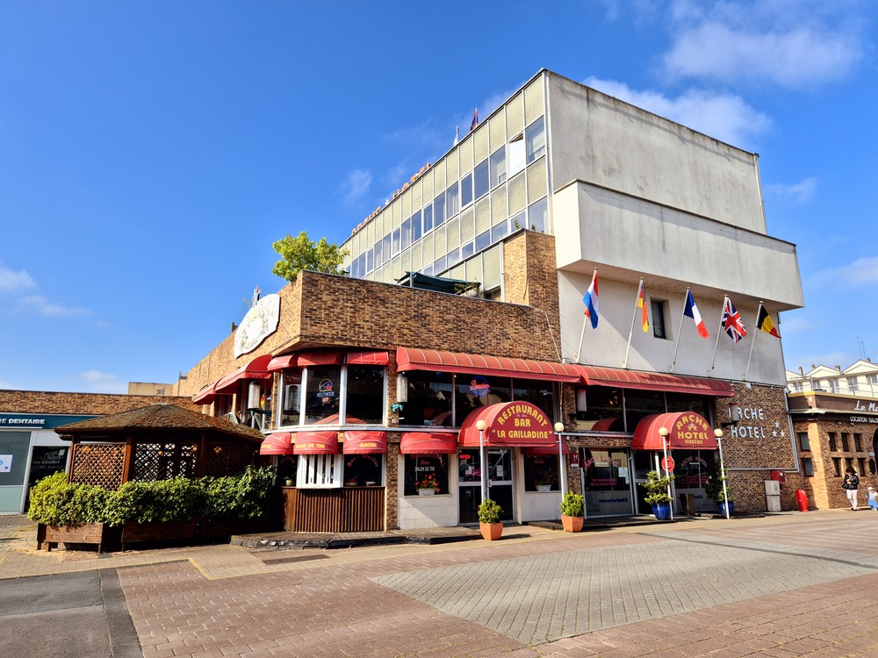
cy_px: 329
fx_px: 583
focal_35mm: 23
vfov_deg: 58.9
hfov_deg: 73.9
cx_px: 439
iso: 25
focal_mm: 5.4
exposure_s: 1/1604
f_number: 1.8
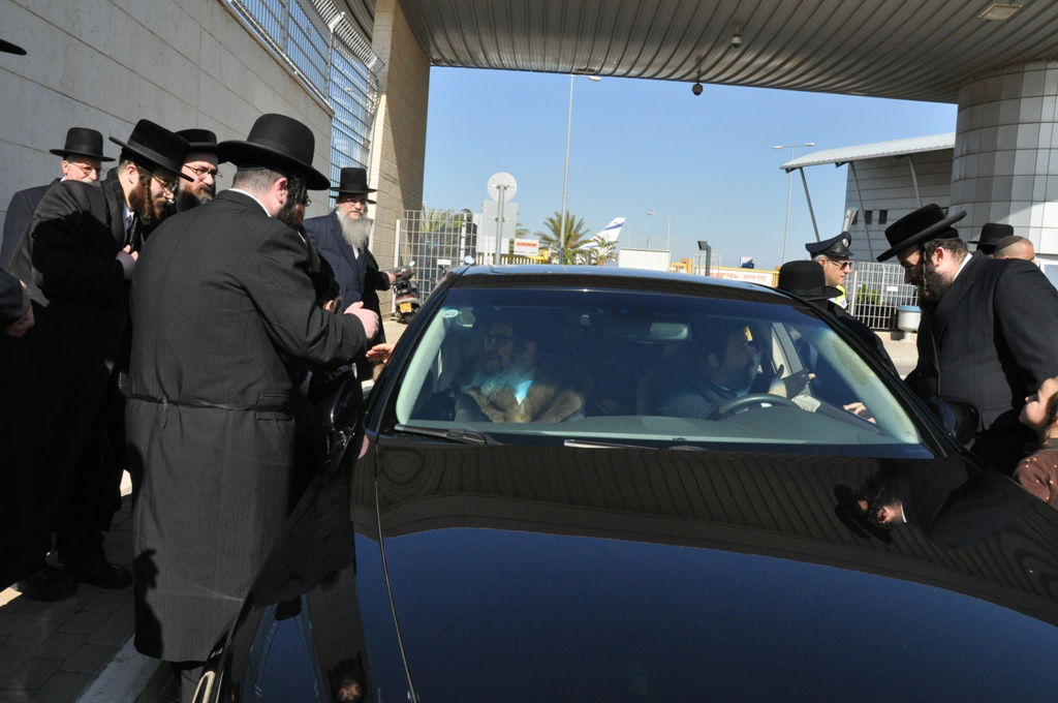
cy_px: 352
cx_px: 529
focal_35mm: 27
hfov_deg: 67.4
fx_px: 792
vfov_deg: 47.8
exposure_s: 1/800
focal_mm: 18
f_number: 14
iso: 800
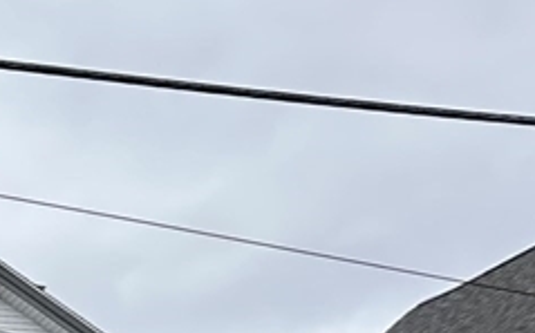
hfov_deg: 15.9
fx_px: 1588
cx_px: -463
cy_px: 552
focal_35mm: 109
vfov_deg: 11.3
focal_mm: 6.86
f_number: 1.78
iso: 80
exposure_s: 1/491
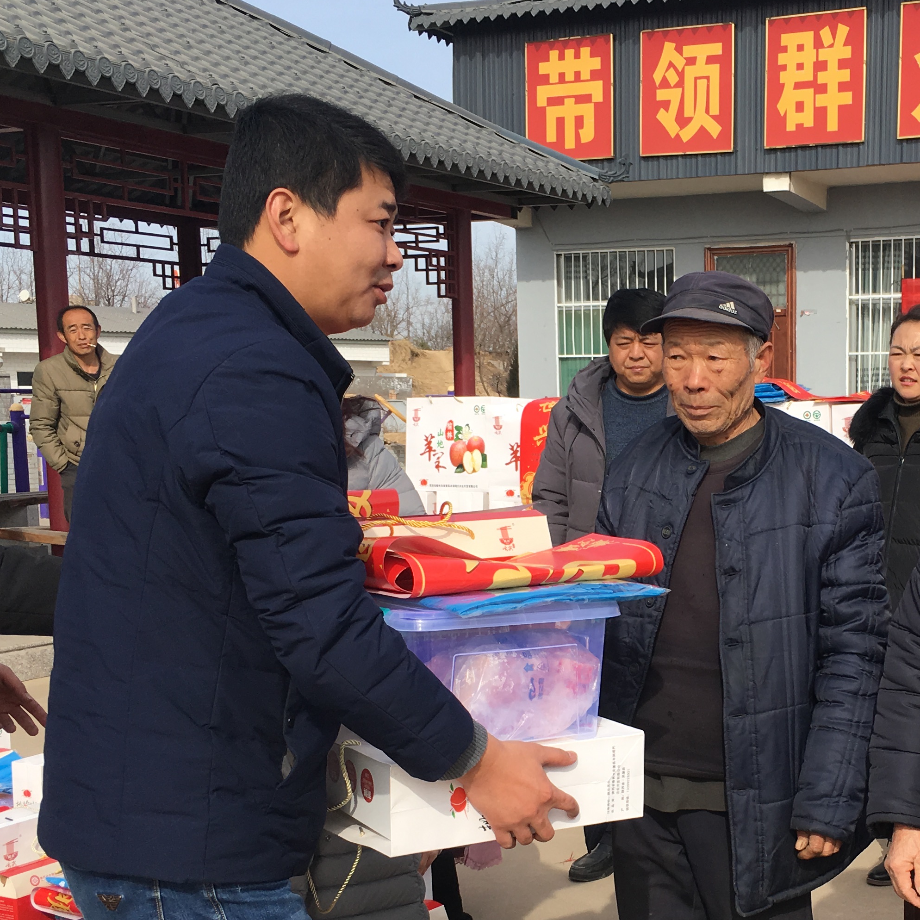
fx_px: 1564
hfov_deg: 31.9
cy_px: 621
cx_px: 734
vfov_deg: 32.5
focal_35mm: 52
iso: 25
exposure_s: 1/1083
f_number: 2.2
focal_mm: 4.15
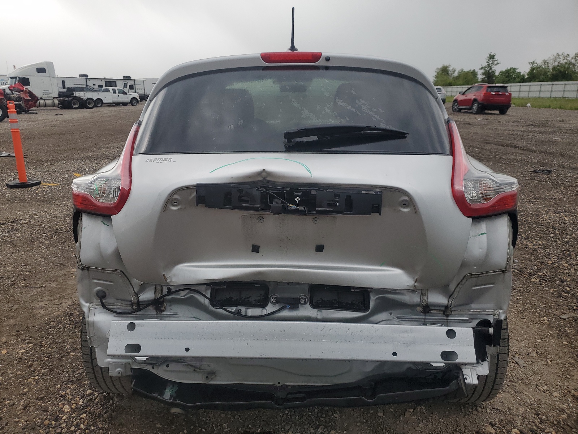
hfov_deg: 67.3
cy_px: 217
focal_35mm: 26
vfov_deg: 53.1
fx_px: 434
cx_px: 289
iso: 50
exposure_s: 1/172
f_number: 1.5
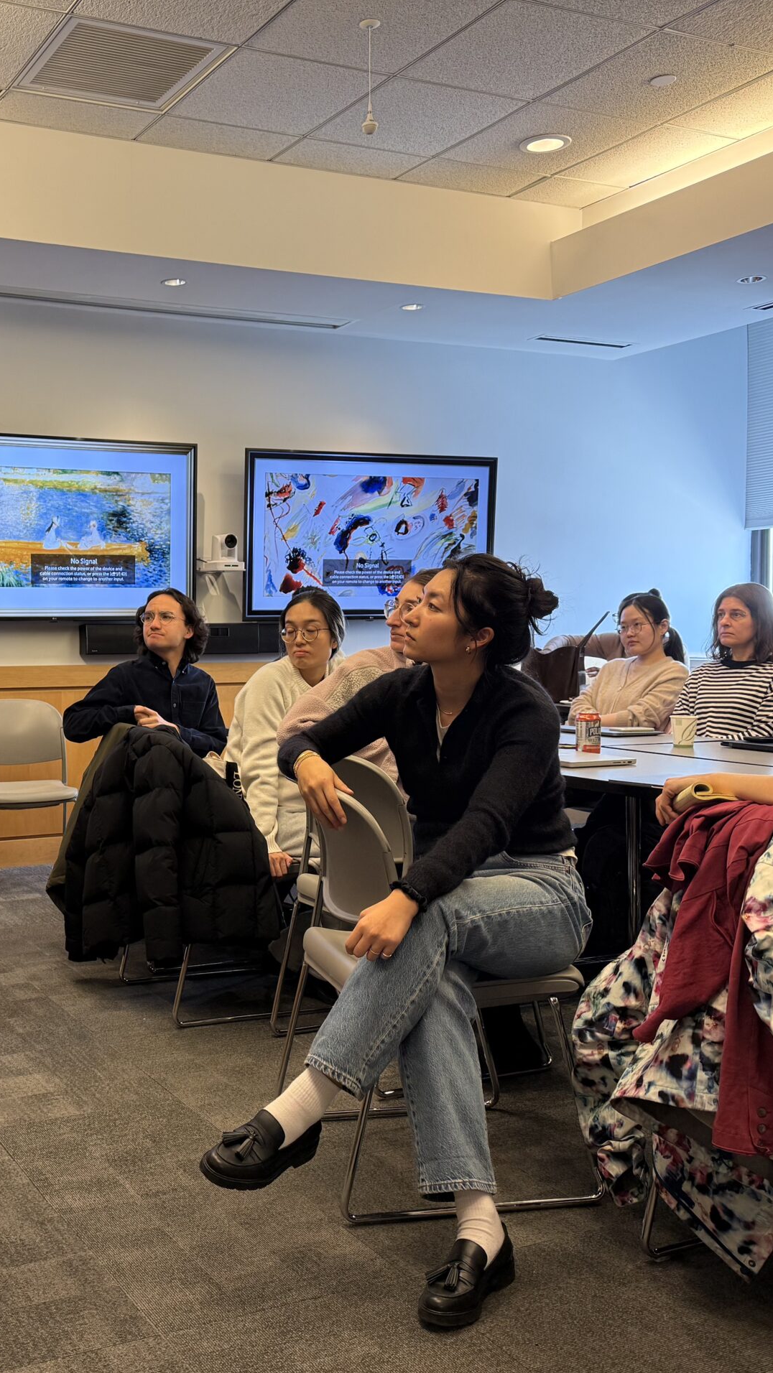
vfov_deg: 56.6
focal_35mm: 35
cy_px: 686
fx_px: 1275
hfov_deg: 32.6
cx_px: 131
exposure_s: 1/97
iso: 160
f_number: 1.78
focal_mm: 6.76
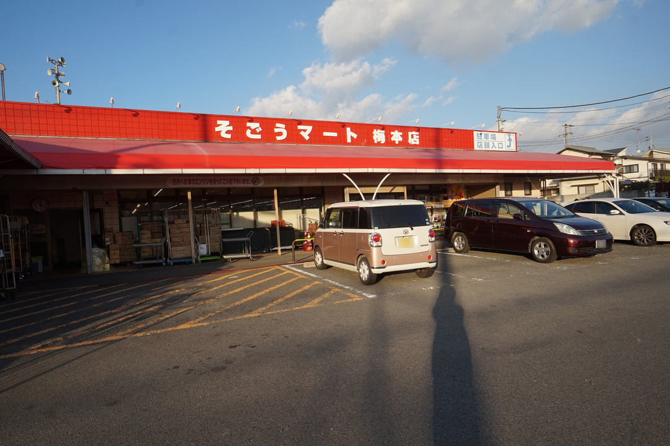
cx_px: 335
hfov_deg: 81.2
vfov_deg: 59.4
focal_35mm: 21
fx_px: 391
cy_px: 223
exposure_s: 1/125
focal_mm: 14
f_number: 10
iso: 100
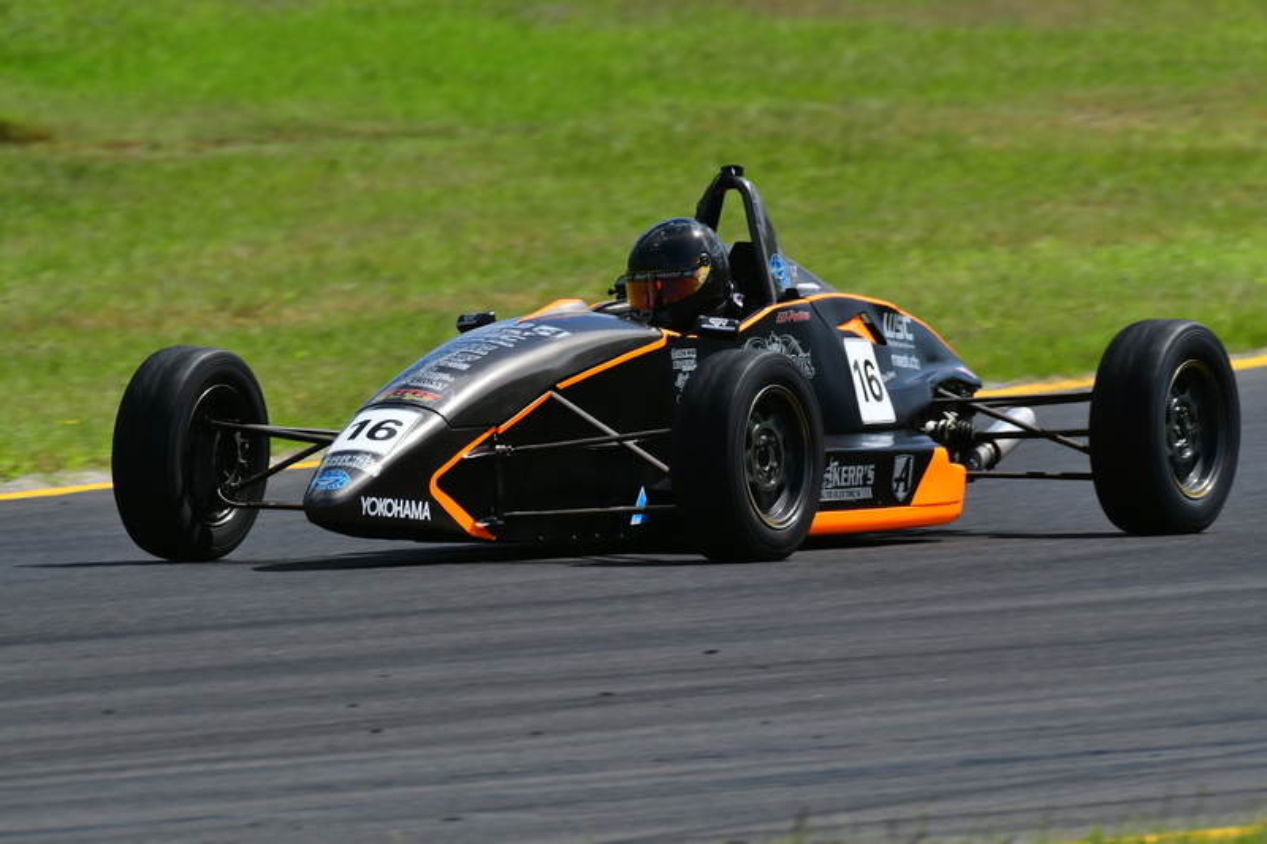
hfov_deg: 2.8
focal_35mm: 750
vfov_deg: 1.8
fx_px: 26389
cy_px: 422
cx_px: 634
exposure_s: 1/640
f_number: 11
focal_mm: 500
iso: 320
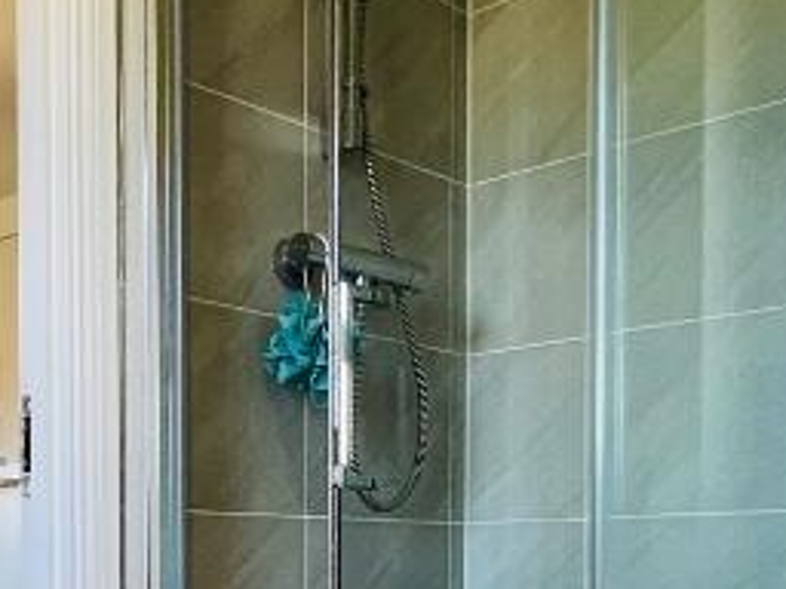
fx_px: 1181
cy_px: 623
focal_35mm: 52
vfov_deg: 26.2
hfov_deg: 36.0
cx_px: 193
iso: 200
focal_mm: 1.57
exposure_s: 1/100
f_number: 1.8
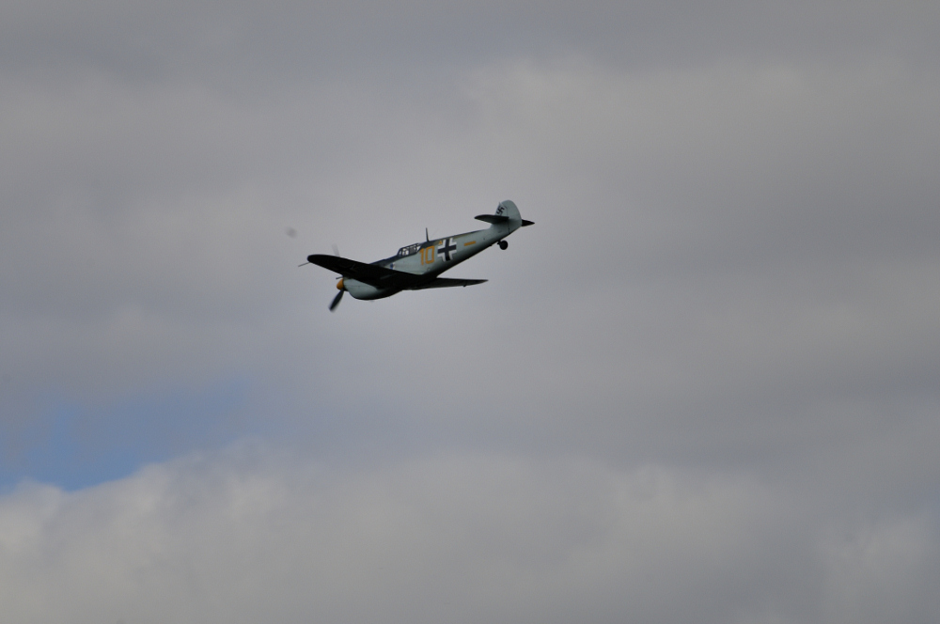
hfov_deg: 4.6
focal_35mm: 450
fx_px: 11735
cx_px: 470
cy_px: 312
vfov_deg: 3.0
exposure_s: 1/640
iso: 200
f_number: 13
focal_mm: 300
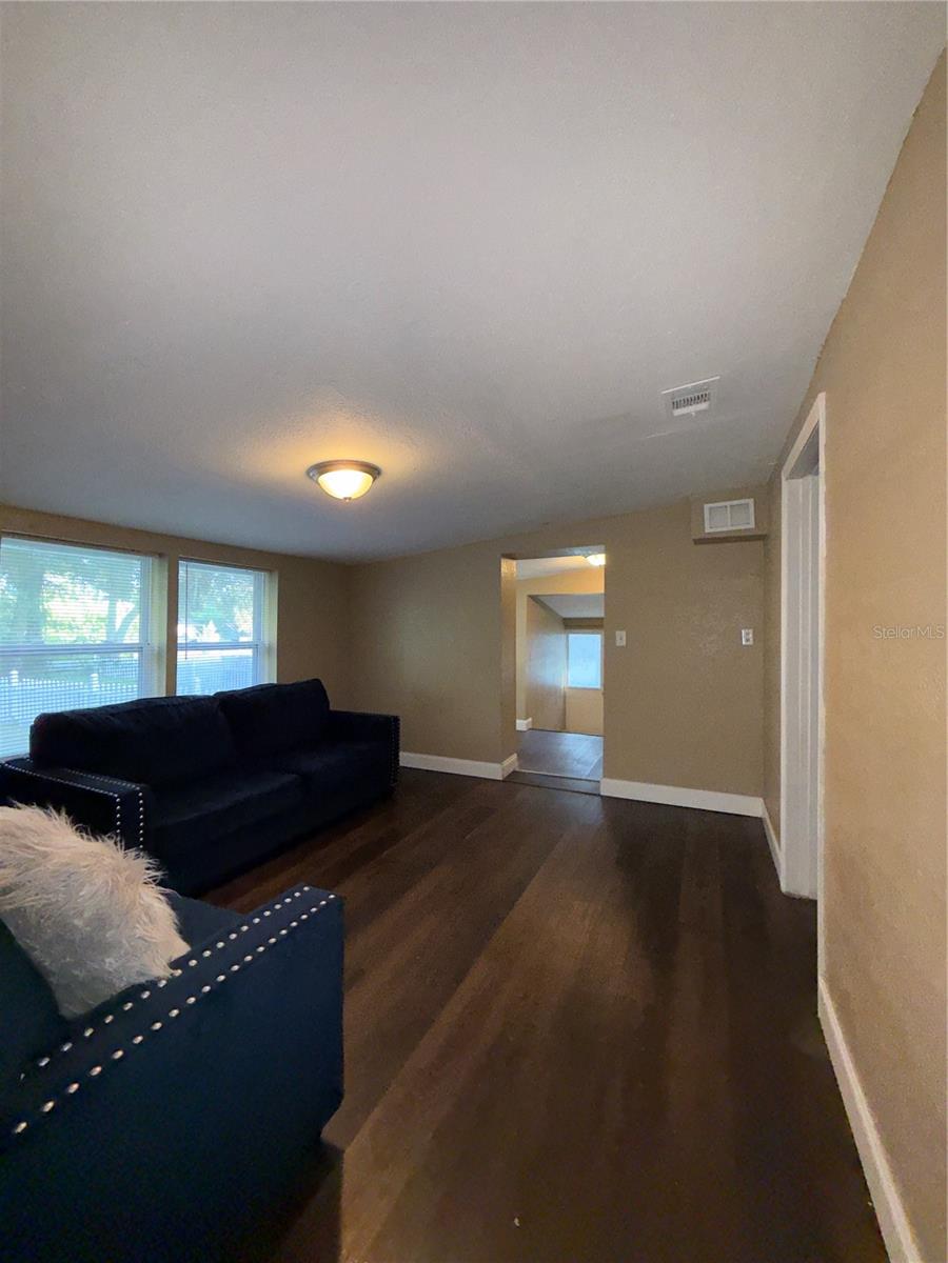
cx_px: 474
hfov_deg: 85.7
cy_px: 632
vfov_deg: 102.1
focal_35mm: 14
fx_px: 511
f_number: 2.2
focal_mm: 2.22
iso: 640
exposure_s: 1/60
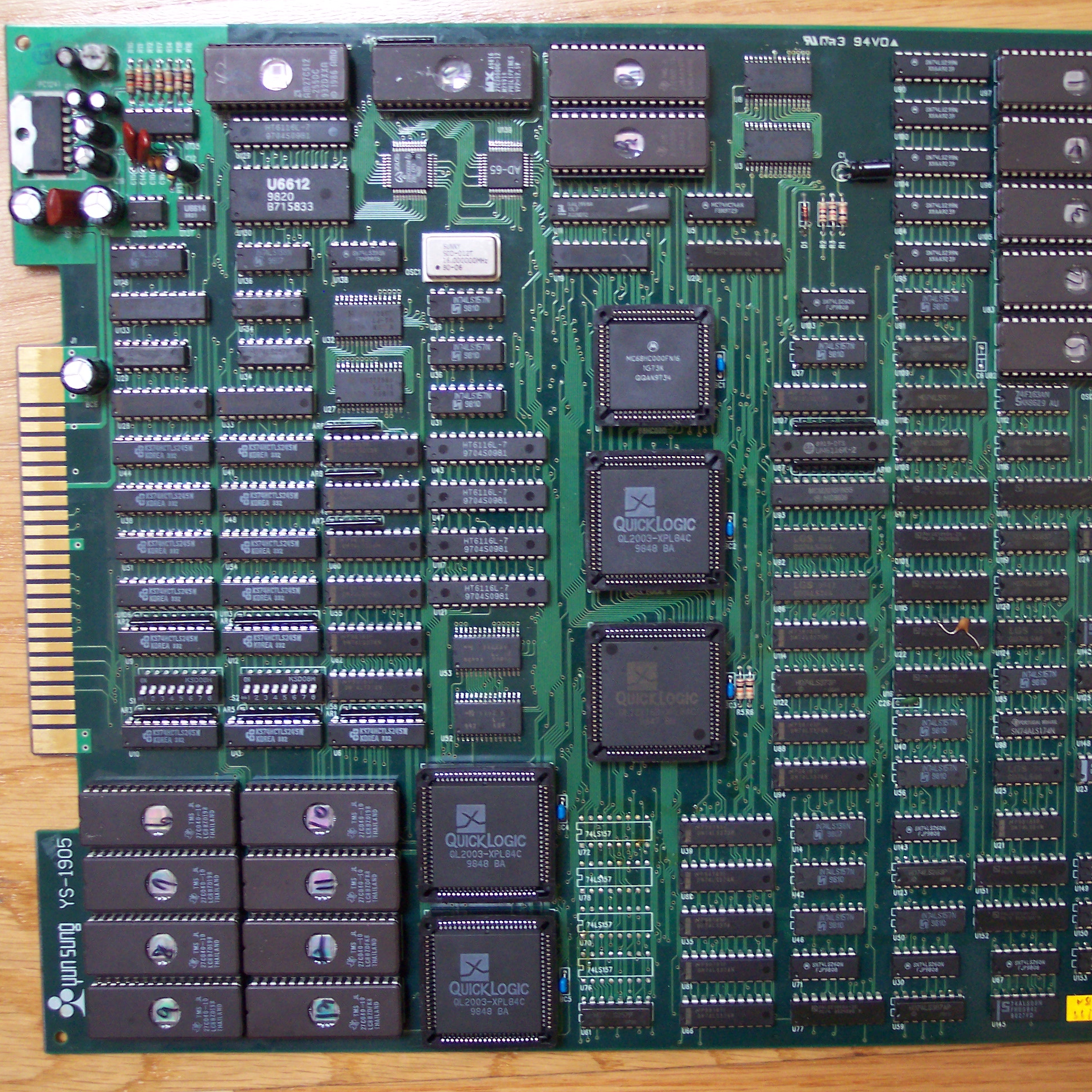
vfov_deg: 37.6
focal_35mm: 45
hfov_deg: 37.3
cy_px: 547
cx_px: 684
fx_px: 1606
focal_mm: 8
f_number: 2.8
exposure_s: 1/20
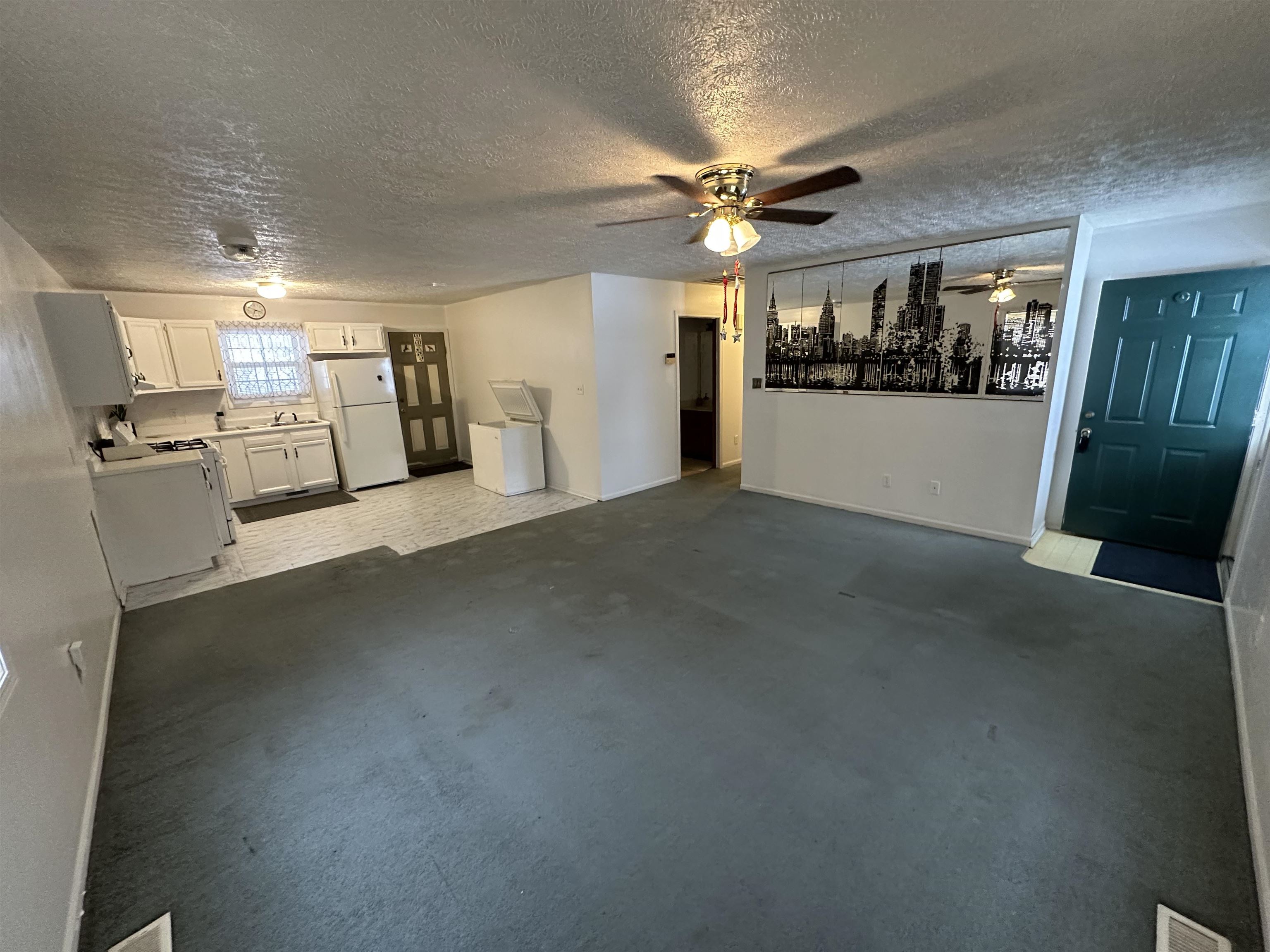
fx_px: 514
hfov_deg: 102.1
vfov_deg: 85.7
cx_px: 635
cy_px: 476
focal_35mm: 14
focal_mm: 2.22
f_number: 2.2
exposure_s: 1/60
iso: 500
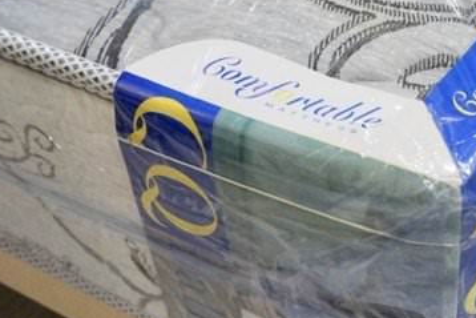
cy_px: 88
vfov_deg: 20.2
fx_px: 886
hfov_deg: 28.6
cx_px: 452
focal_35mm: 67
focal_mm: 16
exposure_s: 1/160
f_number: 4
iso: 1600
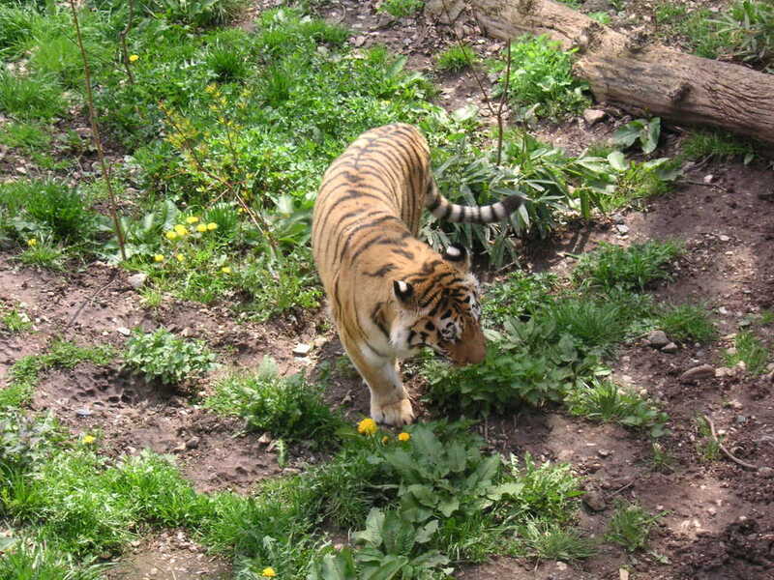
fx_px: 2348
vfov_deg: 14.1
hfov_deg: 18.7
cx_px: 387
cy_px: 290
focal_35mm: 105
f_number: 5
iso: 80
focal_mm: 17.1
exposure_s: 1/105
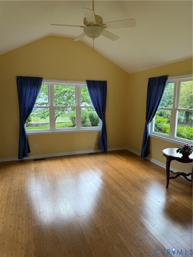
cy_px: 128
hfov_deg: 56.8
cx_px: 96
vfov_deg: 71.6
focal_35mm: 24
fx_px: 178
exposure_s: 1/168
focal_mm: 6.76
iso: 80
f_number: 1.78
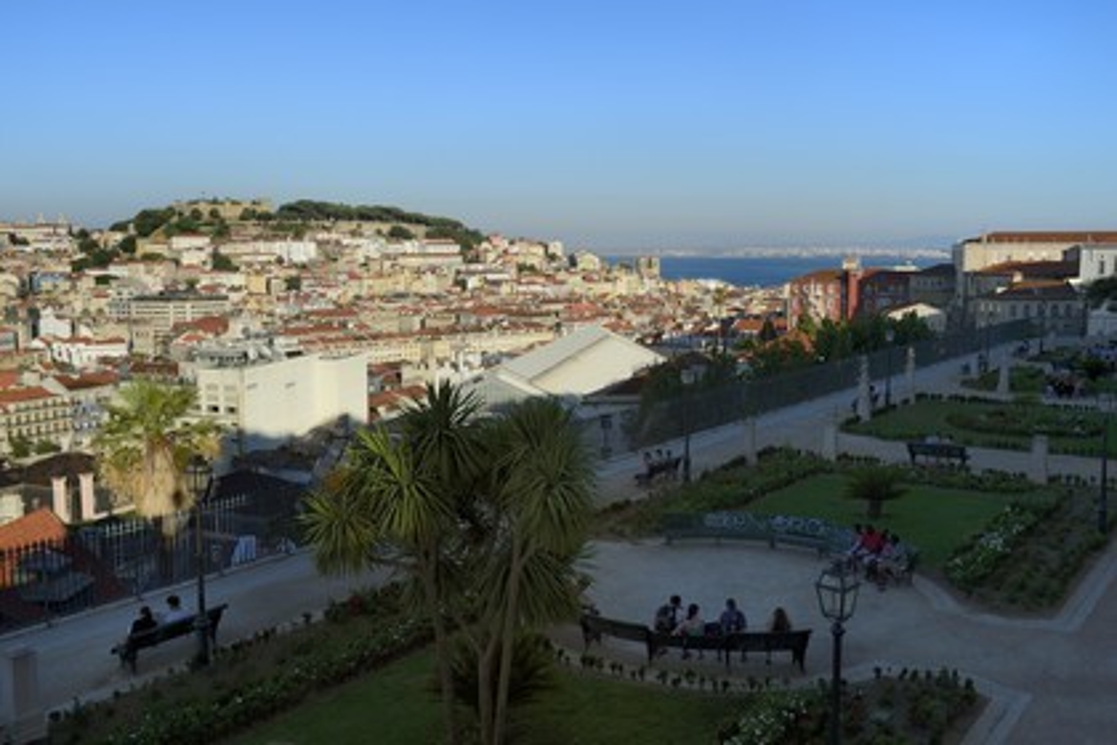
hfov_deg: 58.7
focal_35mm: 32
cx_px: 558
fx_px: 993
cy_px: 372
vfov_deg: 41.1
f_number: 10
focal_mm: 32
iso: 100
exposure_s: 1/250
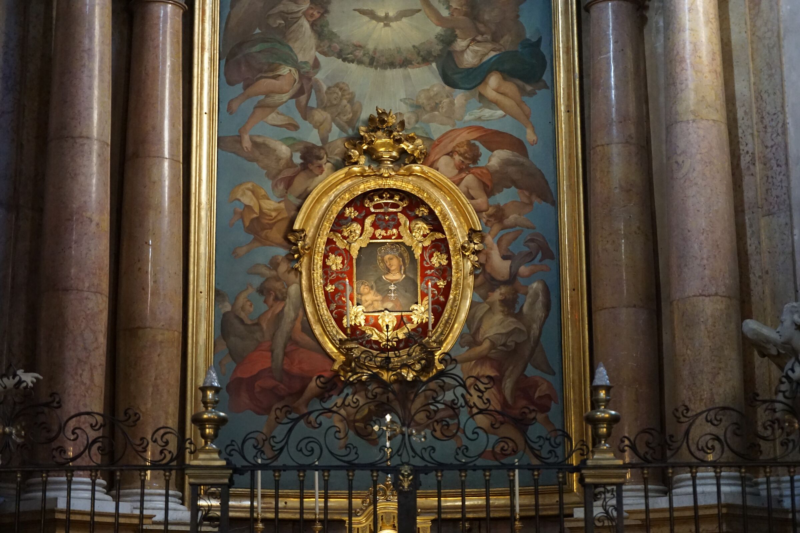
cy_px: 266
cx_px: 400
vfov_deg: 18.2
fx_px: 1667
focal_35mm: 75
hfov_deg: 27.0
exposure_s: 1/13
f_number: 5.6
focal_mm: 50
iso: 3200
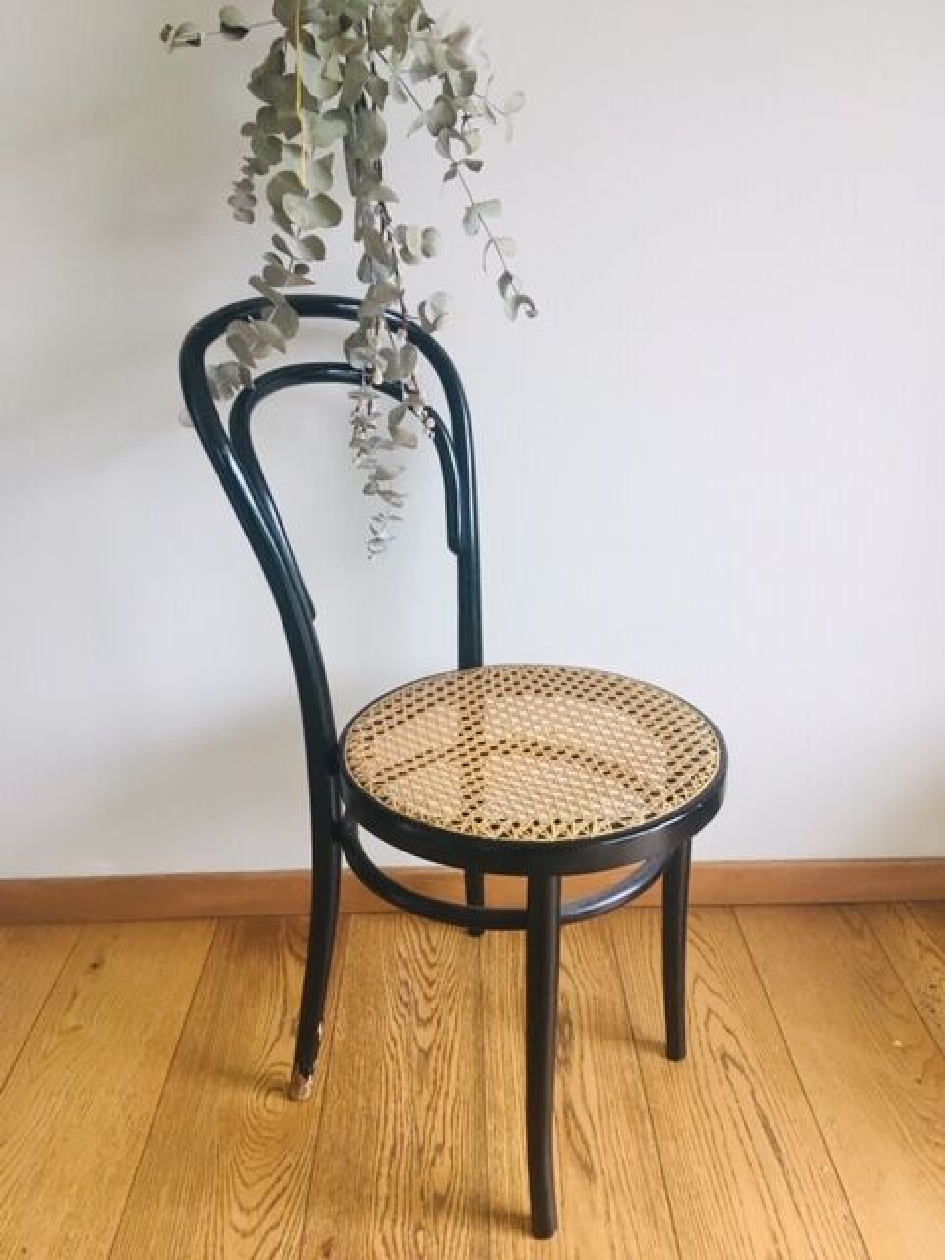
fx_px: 1056
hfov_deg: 48.2
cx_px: 472
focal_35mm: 29
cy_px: 630
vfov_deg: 61.7
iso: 125
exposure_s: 1/33
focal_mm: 4.15
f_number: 2.2
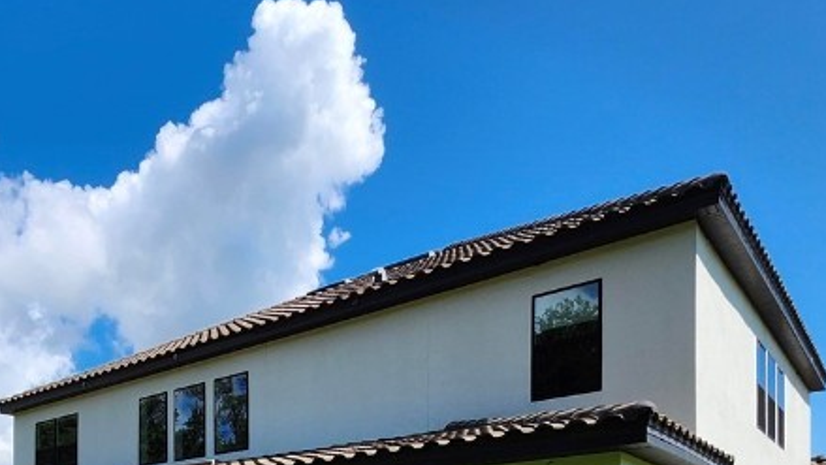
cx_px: 173
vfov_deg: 29.6
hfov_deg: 55.6
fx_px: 723
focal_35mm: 33
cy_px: 584
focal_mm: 1.74
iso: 40
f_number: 2.2
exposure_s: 1/1899
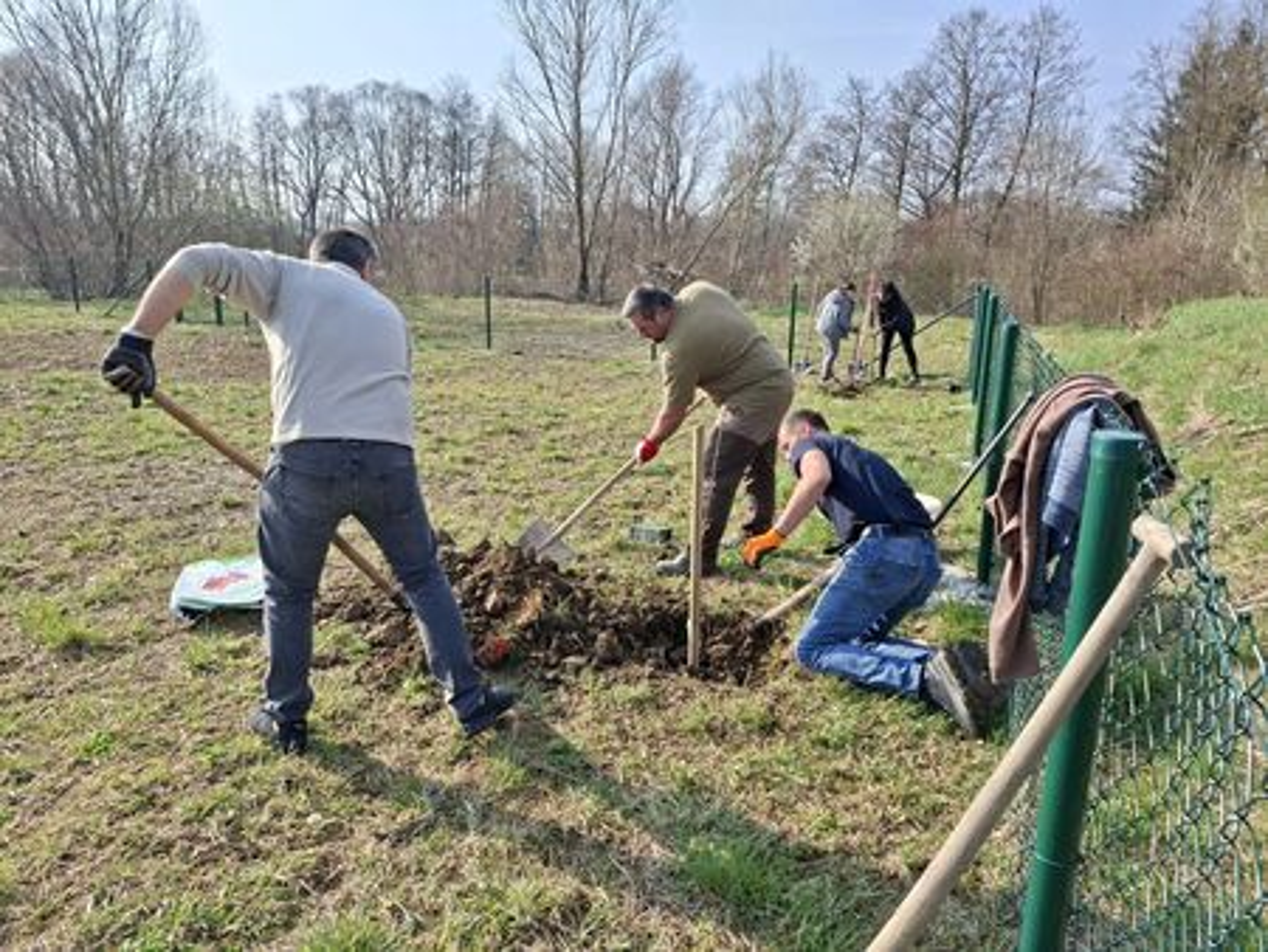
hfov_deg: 73.9
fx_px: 843
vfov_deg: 58.9
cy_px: 476
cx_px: 634
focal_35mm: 23
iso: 50
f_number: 1.8
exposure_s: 1/1560
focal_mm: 5.54
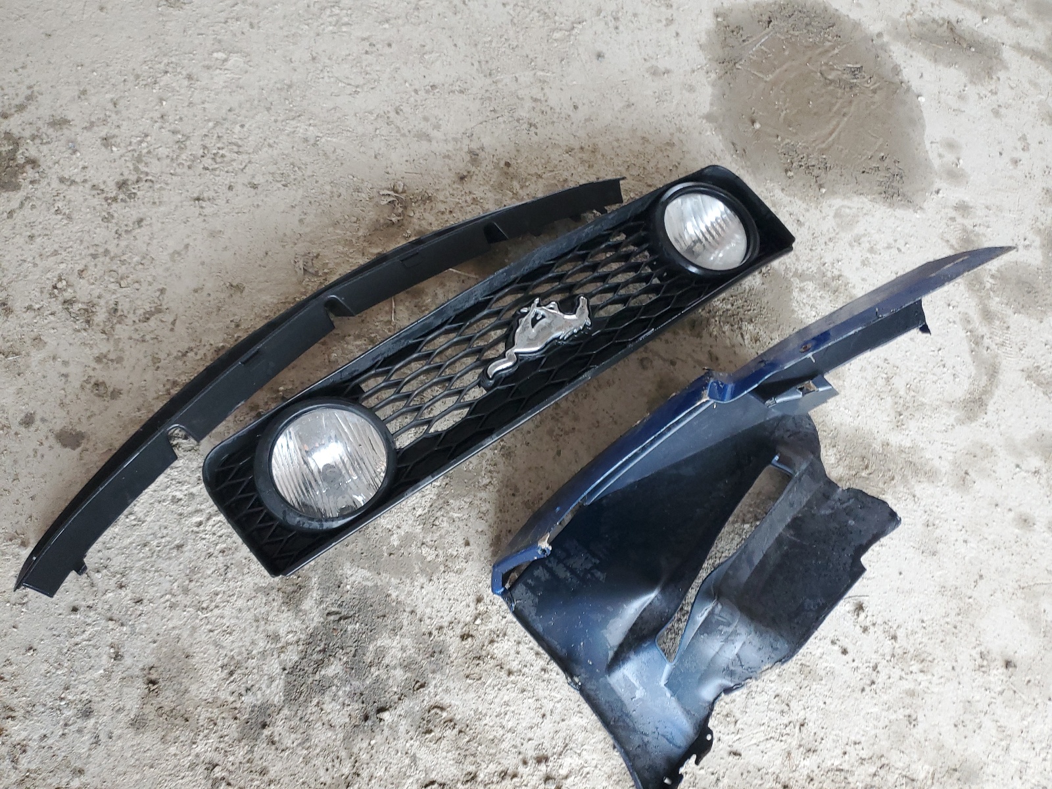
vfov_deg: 53.1
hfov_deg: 67.3
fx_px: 790
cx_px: 526
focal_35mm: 26
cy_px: 394
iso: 177
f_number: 1.5
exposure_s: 1/60.2
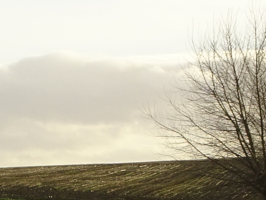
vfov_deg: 6.2
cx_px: -198
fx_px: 1830
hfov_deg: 8.1
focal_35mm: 238
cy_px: 141
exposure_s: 1/400
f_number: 4.5
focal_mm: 8.18
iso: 80
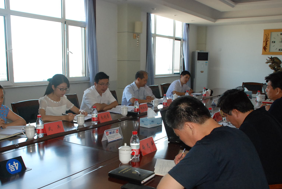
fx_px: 298
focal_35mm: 38
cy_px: 120
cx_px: 140
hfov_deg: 50.6
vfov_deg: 34.9
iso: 1000
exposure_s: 1/200
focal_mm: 20
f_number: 5
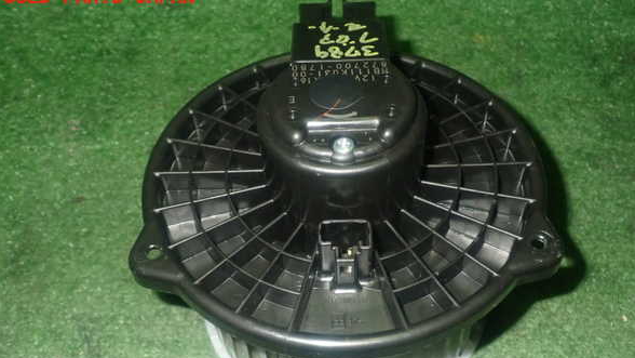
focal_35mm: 40
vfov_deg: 29.6
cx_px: 322
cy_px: 226
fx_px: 674
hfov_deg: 50.5
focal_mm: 6.37
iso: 800
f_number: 7.1
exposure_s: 1/40
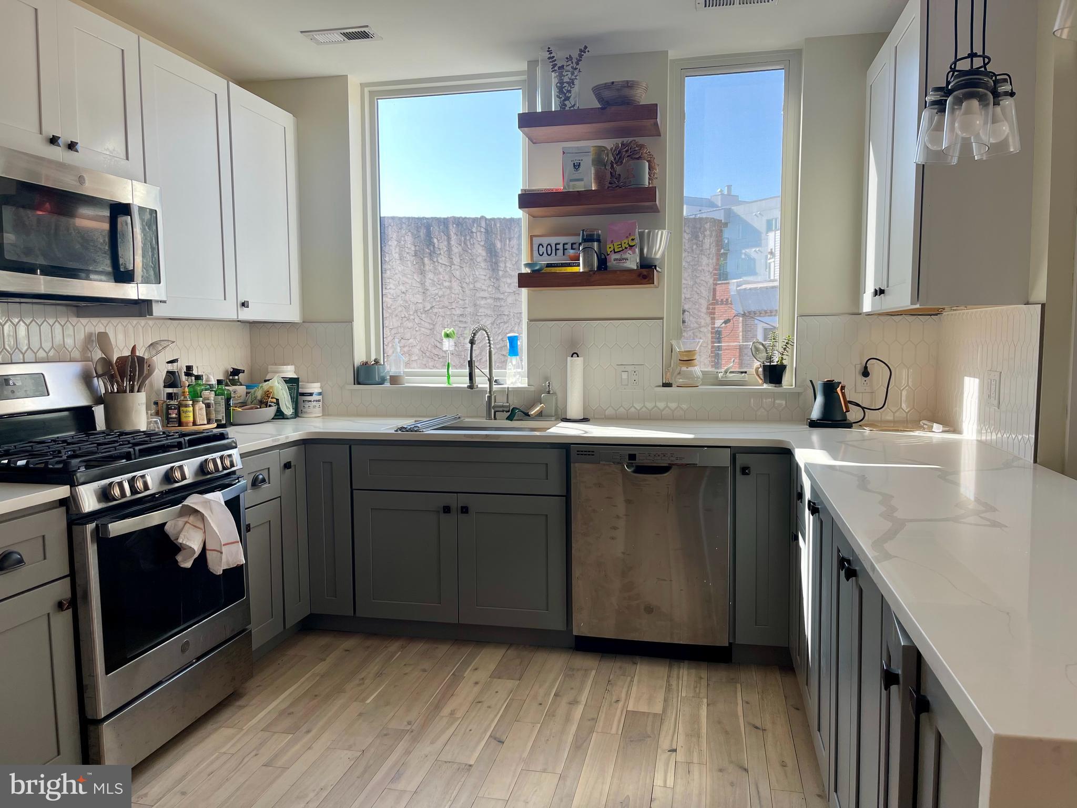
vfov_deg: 54.9
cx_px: 538
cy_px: 404
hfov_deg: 69.4
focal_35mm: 25
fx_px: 778
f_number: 1.6
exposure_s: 1/422
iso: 32
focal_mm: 5.1
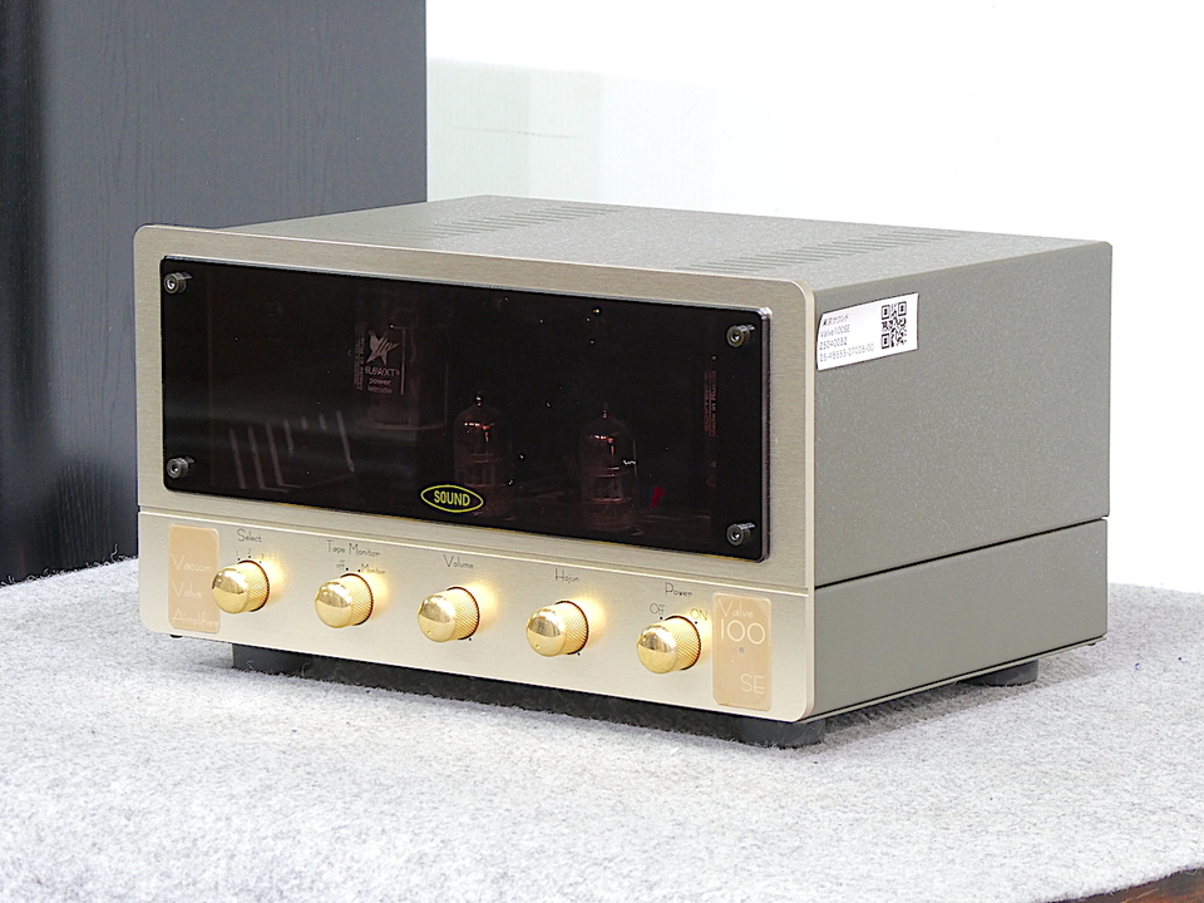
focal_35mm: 151
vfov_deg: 9.8
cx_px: 602
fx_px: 5252
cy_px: 452
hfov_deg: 13.1
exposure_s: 1/3.2
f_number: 5.4
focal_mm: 27.1
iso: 200
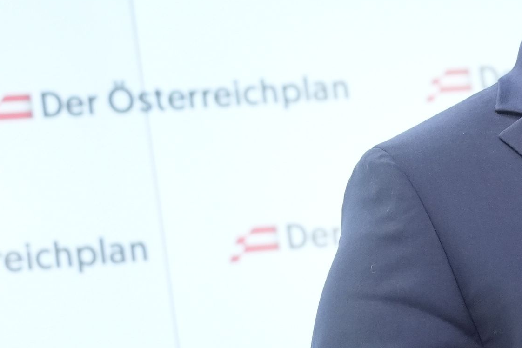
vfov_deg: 7.3
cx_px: 481
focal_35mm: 189
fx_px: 2740
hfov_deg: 10.8
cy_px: 138
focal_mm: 53
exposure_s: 1/400
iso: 2000
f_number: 3.5
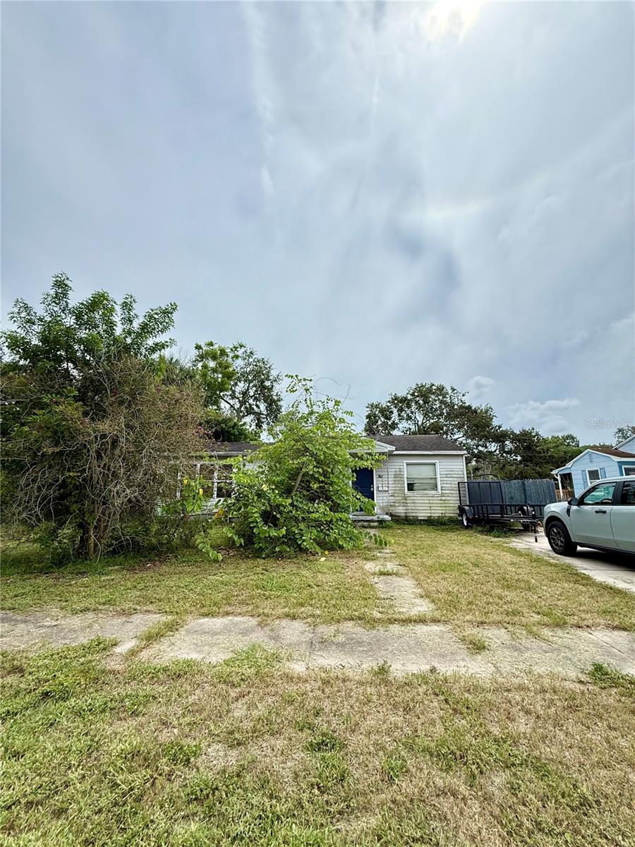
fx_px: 342
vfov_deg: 102.1
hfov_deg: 85.7
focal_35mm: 14
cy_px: 424
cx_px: 318
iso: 64
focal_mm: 2.22
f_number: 2.2
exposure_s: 1/1534
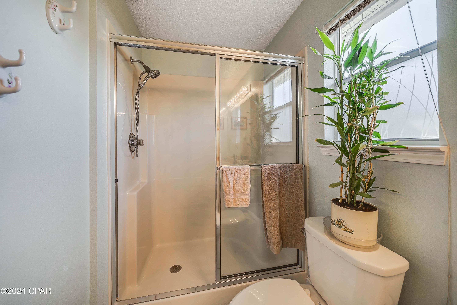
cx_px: 228
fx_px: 165
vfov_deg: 85.4
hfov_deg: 108.3
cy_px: 152
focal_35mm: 13
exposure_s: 1/25
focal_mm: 13
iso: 100
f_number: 5.6
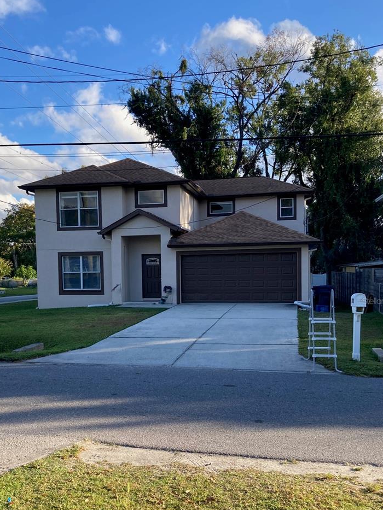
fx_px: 531
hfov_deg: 39.5
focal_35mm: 36
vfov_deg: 51.1
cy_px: 301
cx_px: 155
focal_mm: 3.99
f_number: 1.8
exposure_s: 1/695
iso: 20
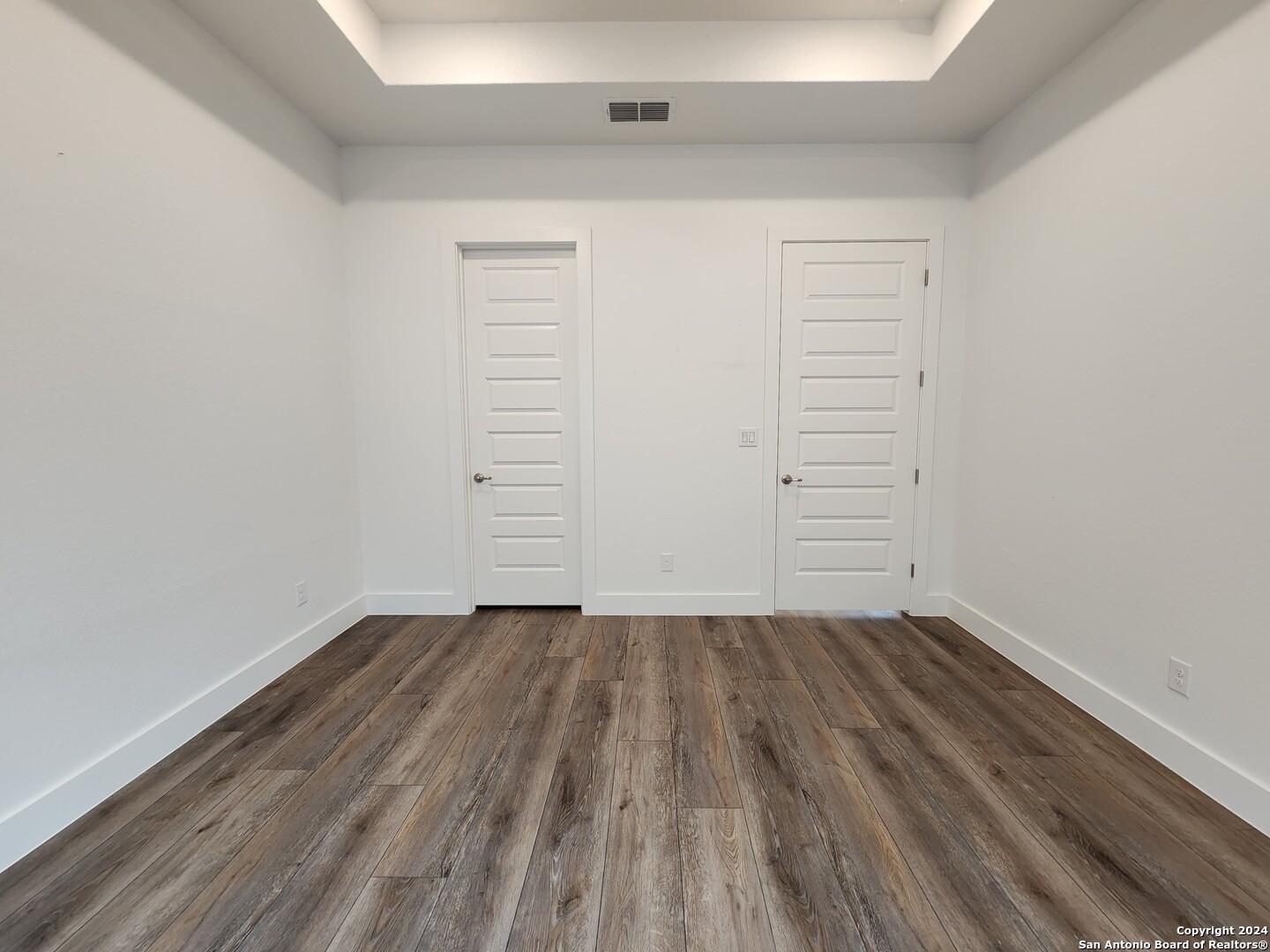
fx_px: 477
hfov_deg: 106.2
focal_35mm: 13
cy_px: 476
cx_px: 635
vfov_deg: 89.9
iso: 200
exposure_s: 1/60
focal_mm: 2.2
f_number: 2.2
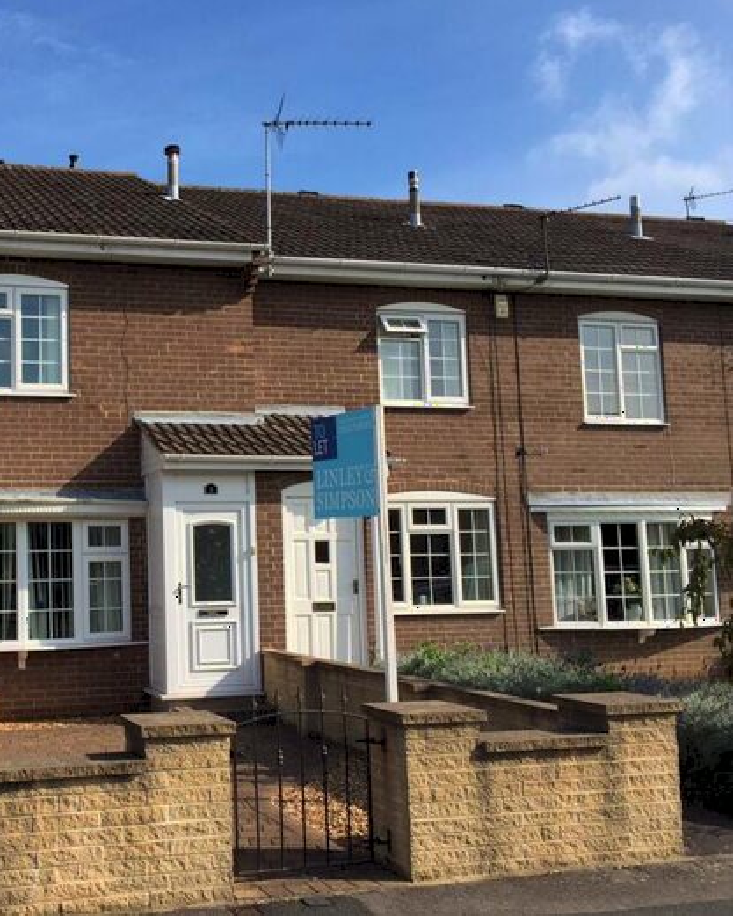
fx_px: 1030
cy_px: 456
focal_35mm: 38
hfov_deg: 37.5
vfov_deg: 47.9
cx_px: 125
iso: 32
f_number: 2.2
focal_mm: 4.15
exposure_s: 1/1721
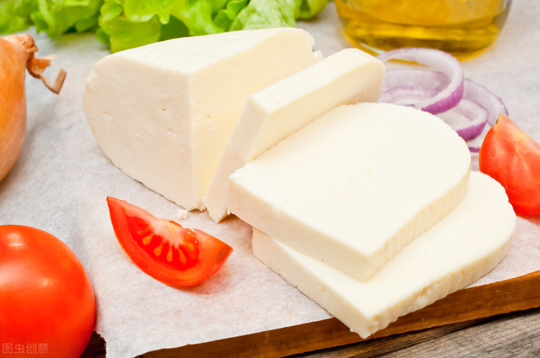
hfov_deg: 33.4
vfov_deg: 22.6
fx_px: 899
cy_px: 179
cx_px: 270
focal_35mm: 60
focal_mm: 40
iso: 400
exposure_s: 1/100
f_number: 11
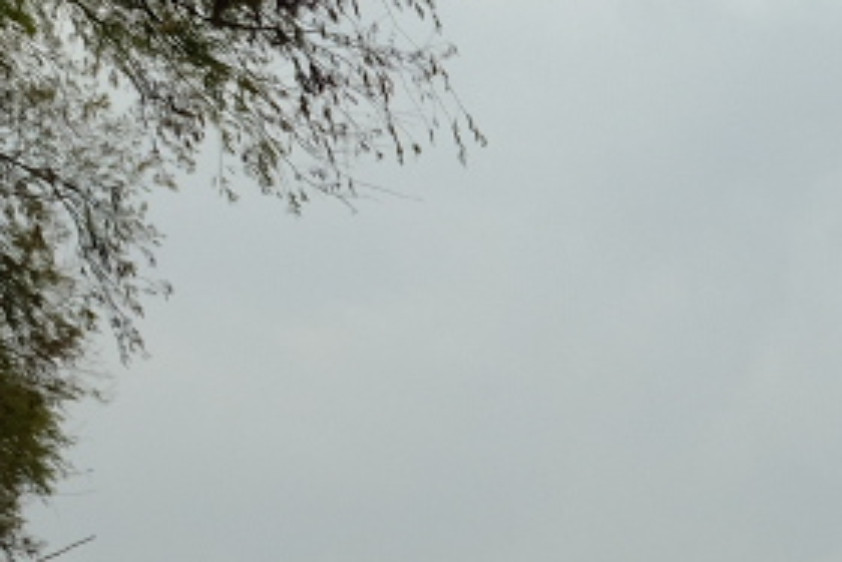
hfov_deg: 11.7
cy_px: 1692
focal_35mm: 152
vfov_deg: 7.8
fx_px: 3557
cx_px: 1852
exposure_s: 1/280
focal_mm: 16
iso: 400
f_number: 8
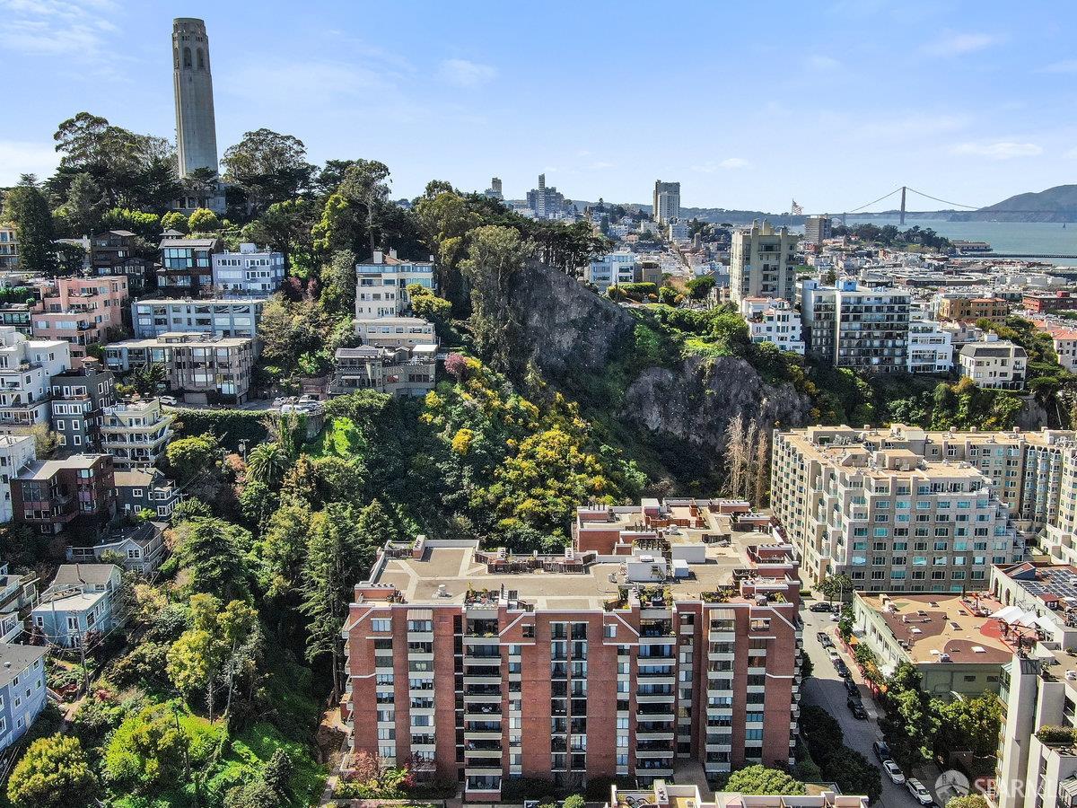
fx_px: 1058
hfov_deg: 54.0
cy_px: 404
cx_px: 538
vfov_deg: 41.8
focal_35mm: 34
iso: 100
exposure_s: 1/320
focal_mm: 5.82
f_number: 3.2
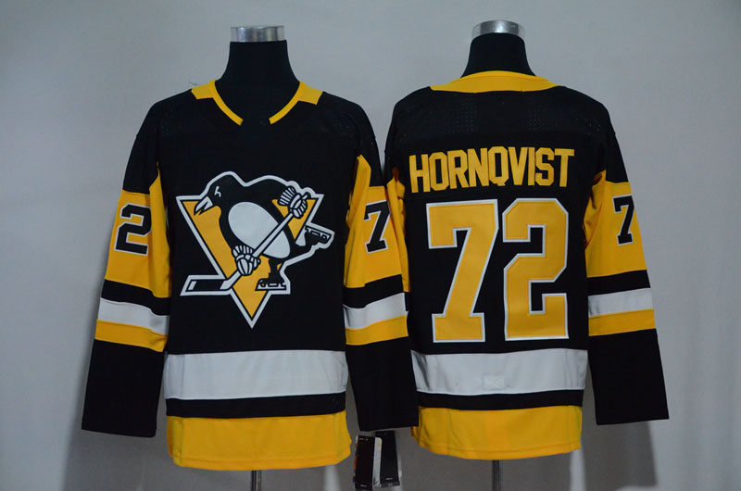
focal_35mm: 68
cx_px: 370
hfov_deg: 29.9
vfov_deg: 20.1
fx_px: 1387
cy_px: 246
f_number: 4.8
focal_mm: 45
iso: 4000
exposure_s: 1/100
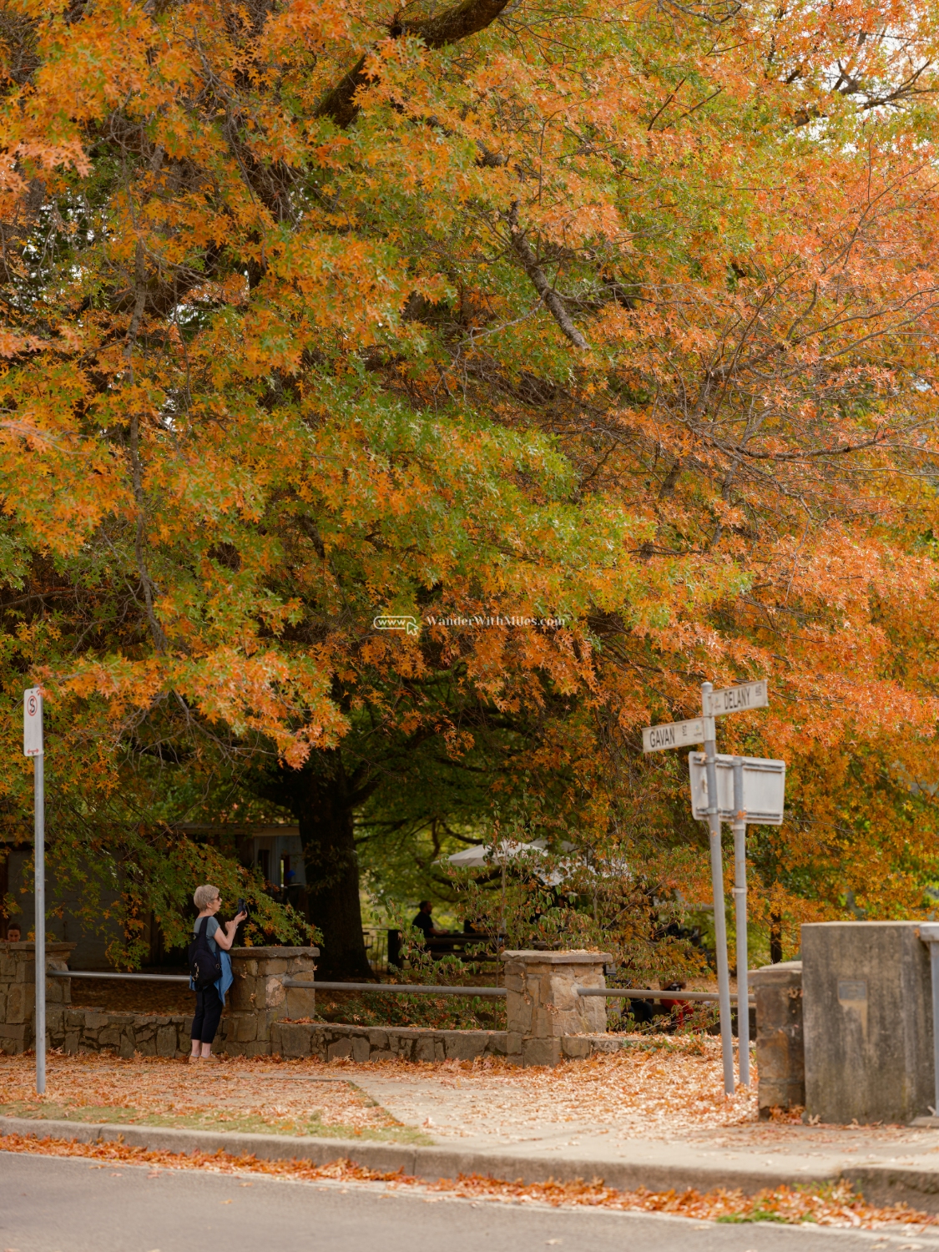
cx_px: 470
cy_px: 626
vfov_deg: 22.5
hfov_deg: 17.0
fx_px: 3147
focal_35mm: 87
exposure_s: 1/240
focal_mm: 110
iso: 200
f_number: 3.2
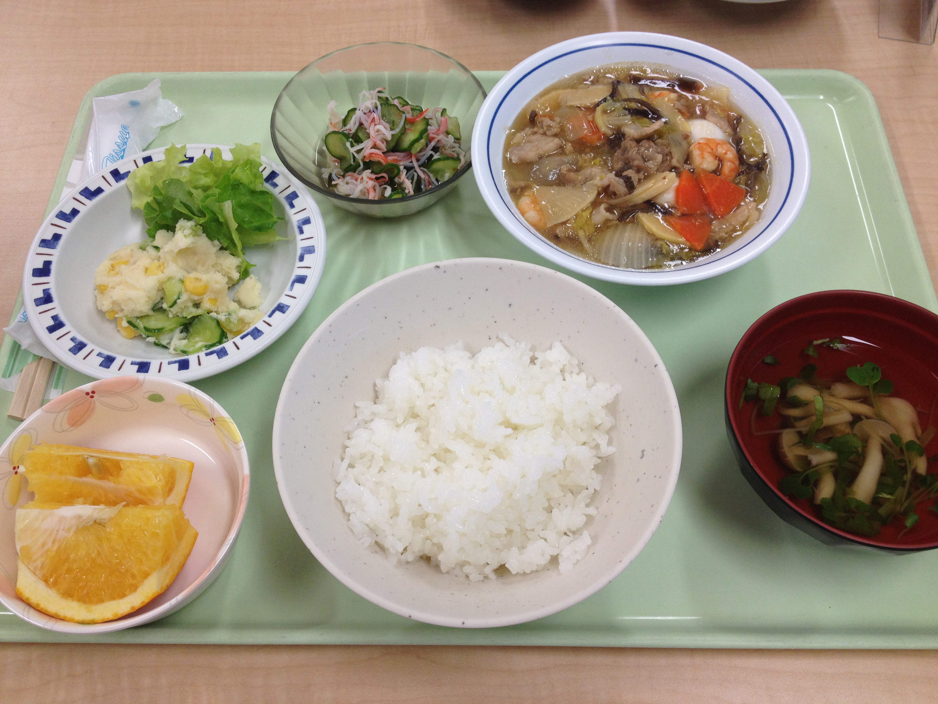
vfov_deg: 40.7
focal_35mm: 35
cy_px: 352
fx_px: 948
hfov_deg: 52.6
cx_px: 469
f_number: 2.4
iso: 80
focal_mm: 4.28
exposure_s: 1/60
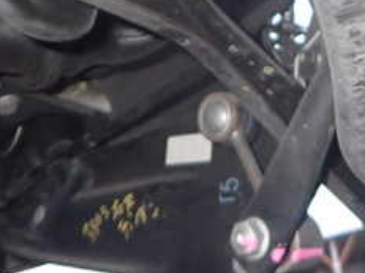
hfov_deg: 29.7
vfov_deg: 21.9
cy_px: 17
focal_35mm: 65
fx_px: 685
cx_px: 232
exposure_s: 1/30
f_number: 5.6
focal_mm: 4.5
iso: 800
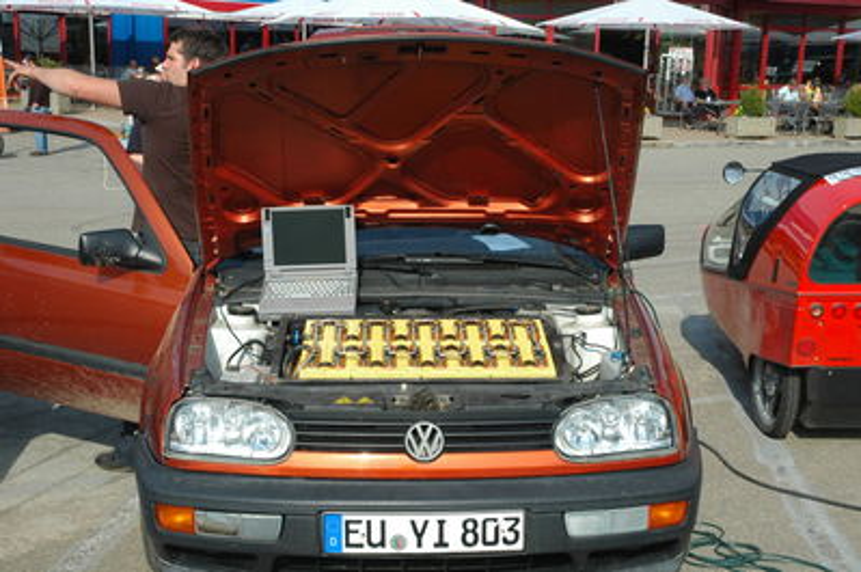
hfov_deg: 38.9
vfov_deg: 26.4
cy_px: 286
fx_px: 1218
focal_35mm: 51
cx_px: 430
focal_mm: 34
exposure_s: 1/350
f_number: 11
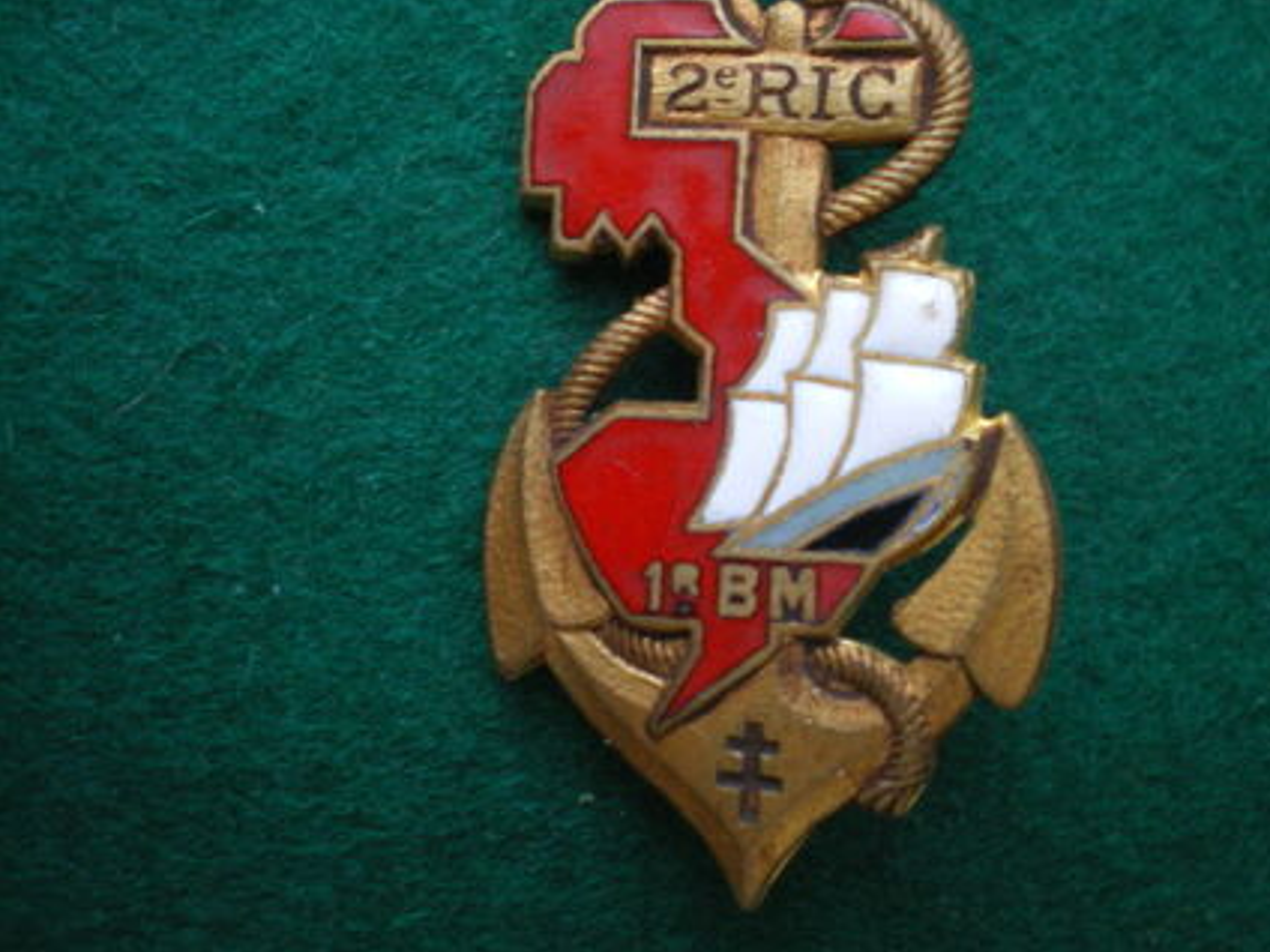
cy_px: 416
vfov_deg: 33.6
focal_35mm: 43
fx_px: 1578
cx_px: 716
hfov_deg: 43.8
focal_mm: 6.3
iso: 250
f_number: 3.1
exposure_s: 1/50
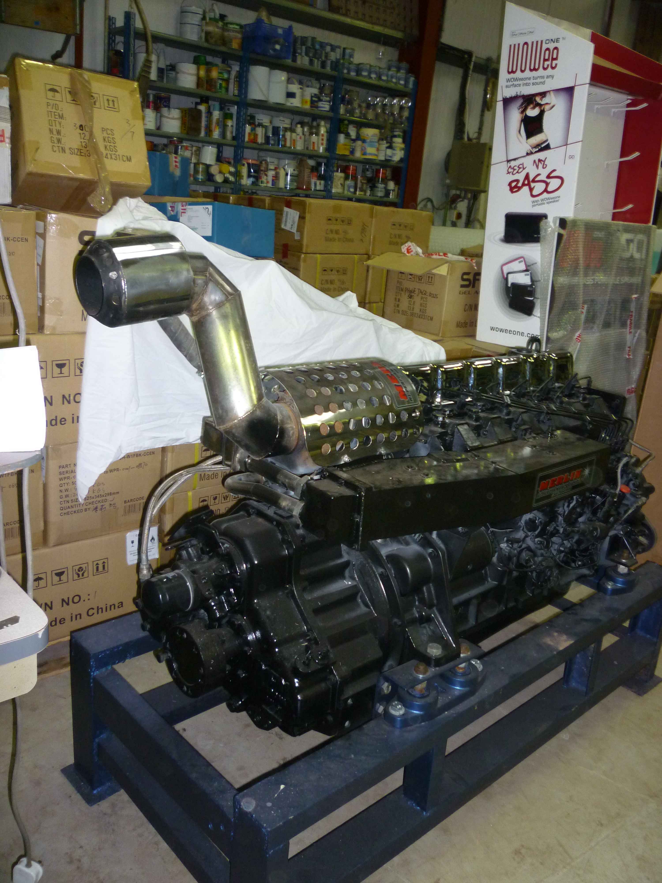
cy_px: 442
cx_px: 331
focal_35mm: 29
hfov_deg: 48.2
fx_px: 739
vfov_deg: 61.7
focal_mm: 5.2
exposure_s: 1/30
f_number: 3.3
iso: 250
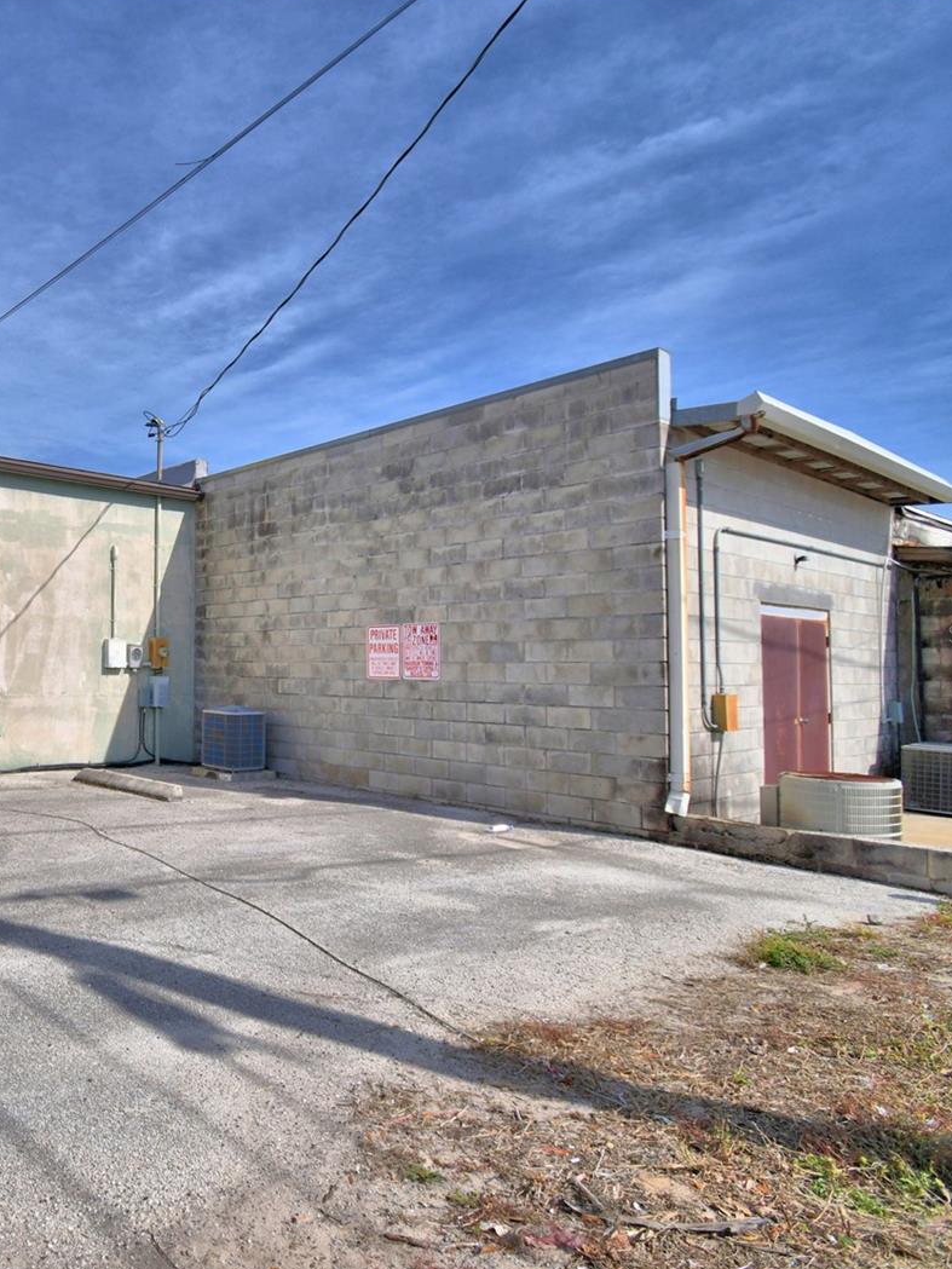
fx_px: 807
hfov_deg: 53.2
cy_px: 634
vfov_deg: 76.4
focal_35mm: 22
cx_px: 88
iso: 100
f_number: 4.5
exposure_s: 1/1600
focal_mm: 10
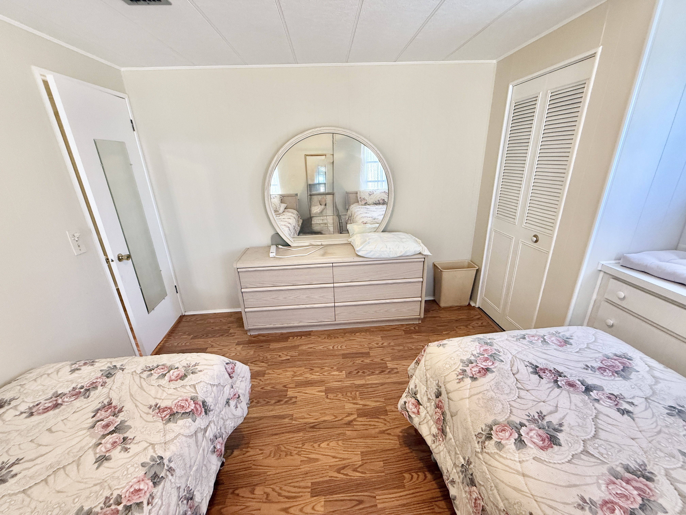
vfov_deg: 85.7
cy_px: 258
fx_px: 277
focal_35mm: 14
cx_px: 343
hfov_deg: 102.1
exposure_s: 1/60
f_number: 2.2
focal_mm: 2.22
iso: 320
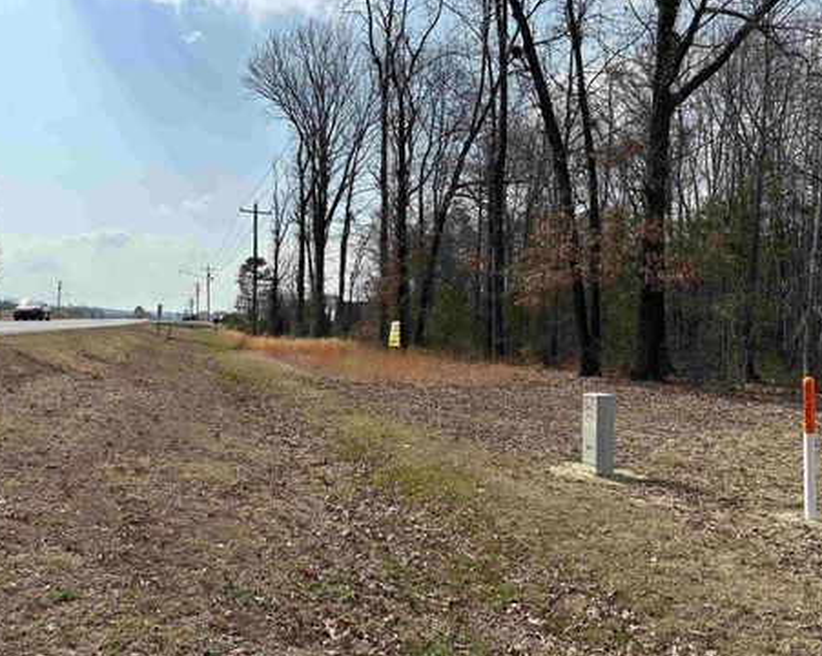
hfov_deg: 66.1
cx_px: 401
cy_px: 327
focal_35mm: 26
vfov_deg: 54.9
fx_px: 632
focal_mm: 6.86
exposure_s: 1/6623
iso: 80
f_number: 1.78
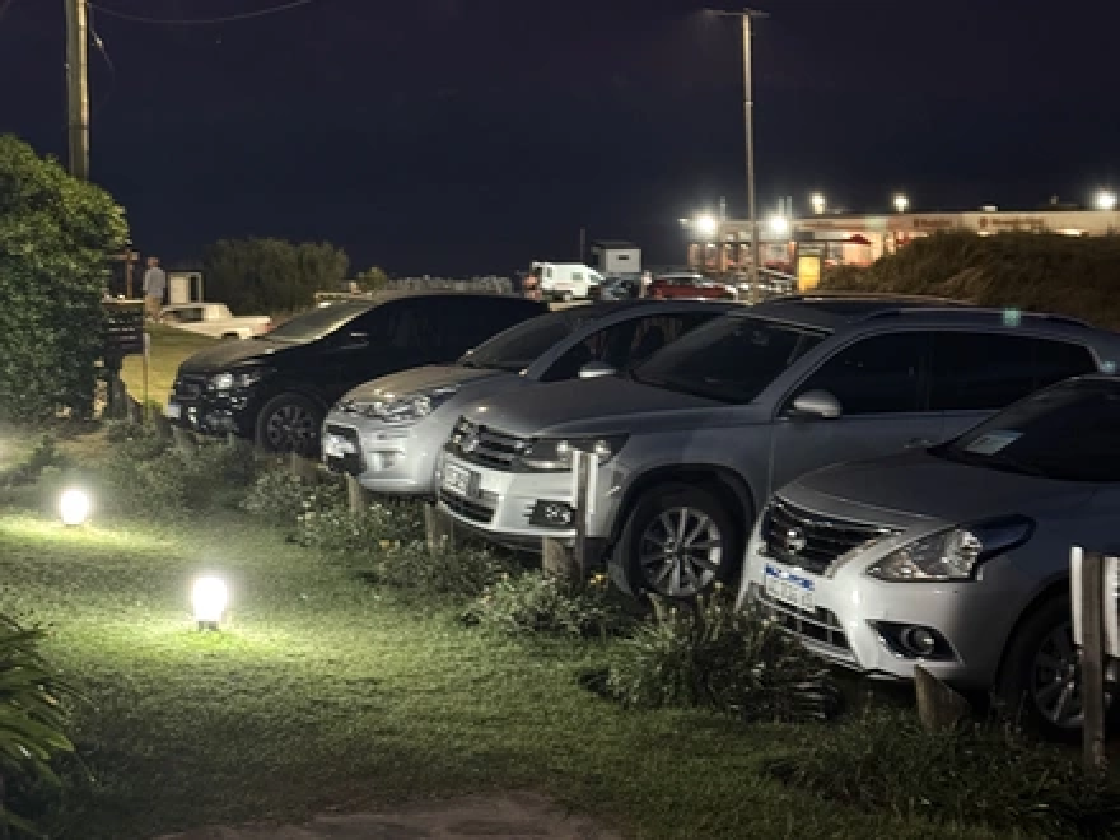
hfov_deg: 39.7
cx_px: 560
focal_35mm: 48
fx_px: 1553
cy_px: 420
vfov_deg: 30.3
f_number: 1.78
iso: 1000
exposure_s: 1/17
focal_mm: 6.76
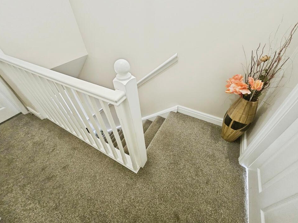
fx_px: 121
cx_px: 154
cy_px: 103
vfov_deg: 85.5
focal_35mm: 14
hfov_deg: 102.0
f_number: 2.2
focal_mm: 1.7
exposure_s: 1/50
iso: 400
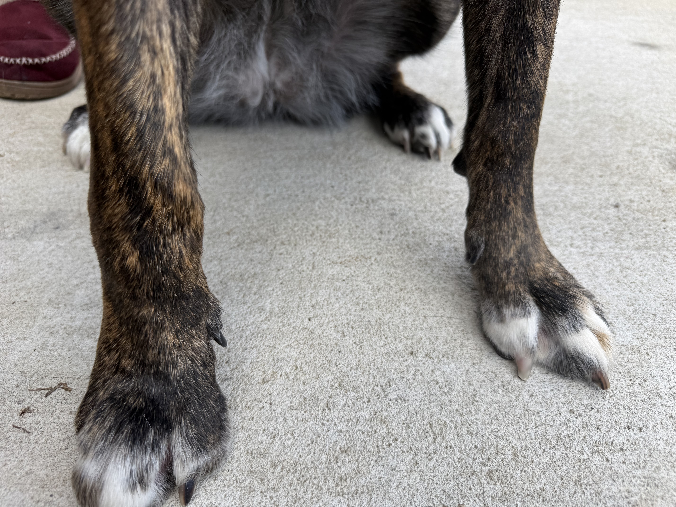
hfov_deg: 71.6
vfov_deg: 56.8
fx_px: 469
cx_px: 338
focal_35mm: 24
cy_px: 254
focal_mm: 6.76
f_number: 1.78
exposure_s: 1/909
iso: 80
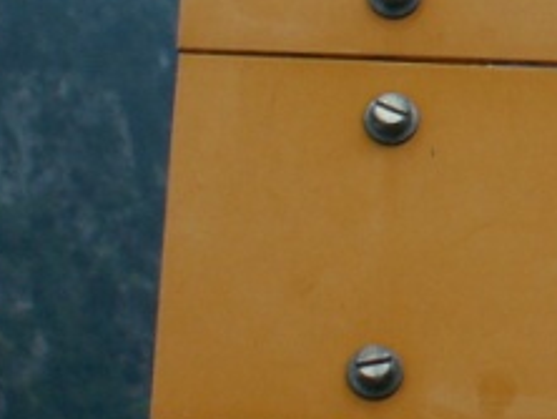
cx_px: 1046
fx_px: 4897
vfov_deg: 4.9
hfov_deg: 6.4
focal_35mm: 304
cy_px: -208
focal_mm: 11.06
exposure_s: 1/200
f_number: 3.2
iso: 50
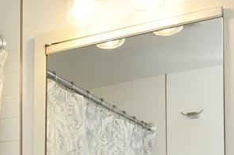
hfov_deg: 24.6
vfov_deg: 16.1
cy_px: 216
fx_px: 513
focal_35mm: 79
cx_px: 5
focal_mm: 16
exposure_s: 1/60
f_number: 5.6
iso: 560
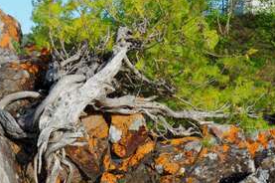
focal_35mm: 78
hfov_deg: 25.8
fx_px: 595
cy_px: 19
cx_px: 192
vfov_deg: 17.2
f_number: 22
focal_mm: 18
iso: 200
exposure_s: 1/50
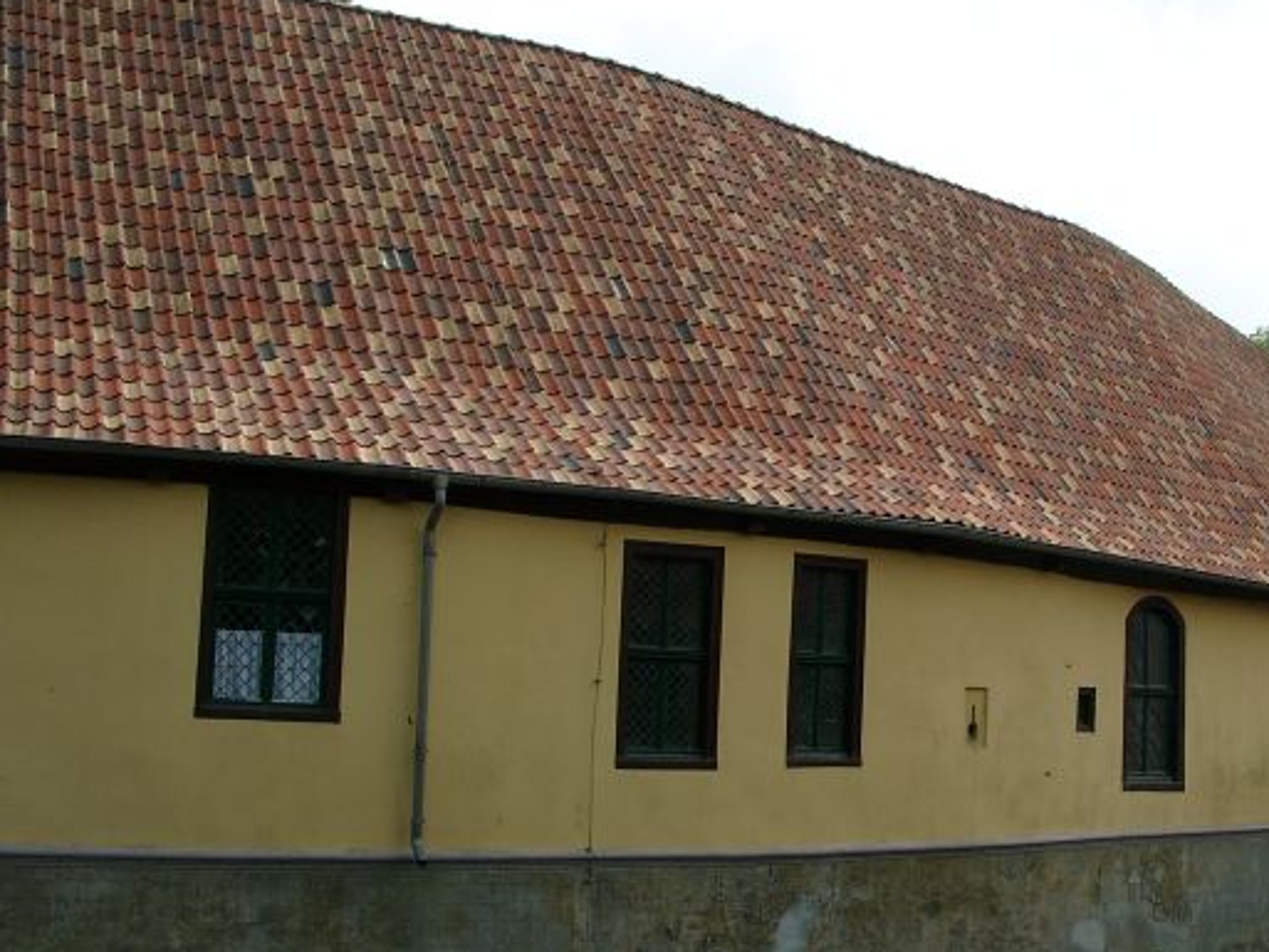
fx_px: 1943
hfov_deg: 35.7
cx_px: 886
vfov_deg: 27.5
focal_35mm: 53
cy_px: 457
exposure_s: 1/598
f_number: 4
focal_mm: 7.13
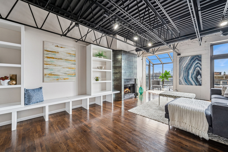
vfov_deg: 81.1
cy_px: 76
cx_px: 114
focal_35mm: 14
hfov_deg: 104.3
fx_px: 89
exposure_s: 1/15
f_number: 9.5
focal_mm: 14
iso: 200
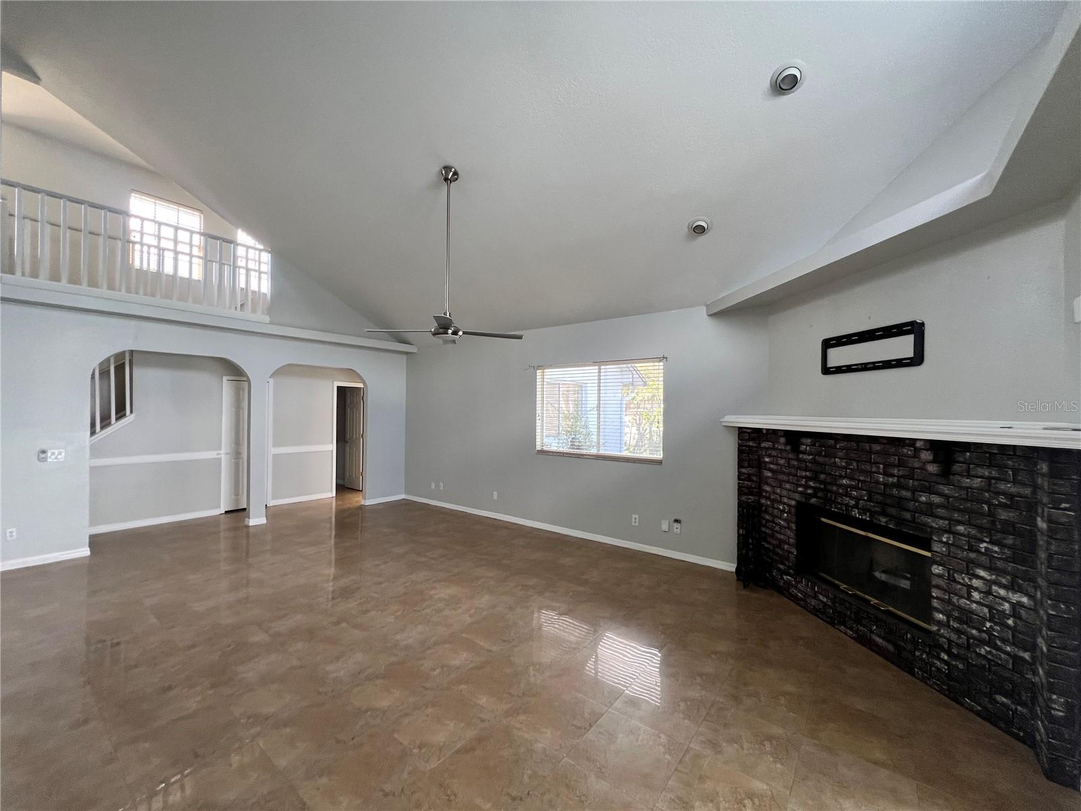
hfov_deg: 106.2
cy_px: 406
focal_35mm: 13
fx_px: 406
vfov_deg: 89.9
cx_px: 540
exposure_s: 1/120
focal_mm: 1.57
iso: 100
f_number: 1.8
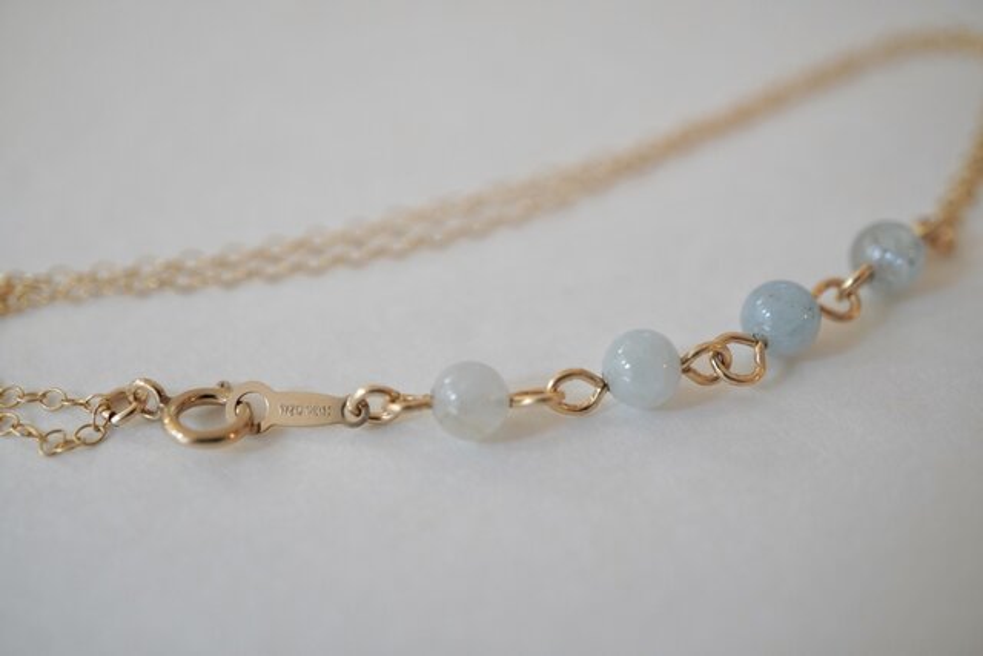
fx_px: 1229
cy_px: 328
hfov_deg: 43.6
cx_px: 492
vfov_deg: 29.9
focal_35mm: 45
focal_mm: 30
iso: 1000
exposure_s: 1/50
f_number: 4.5
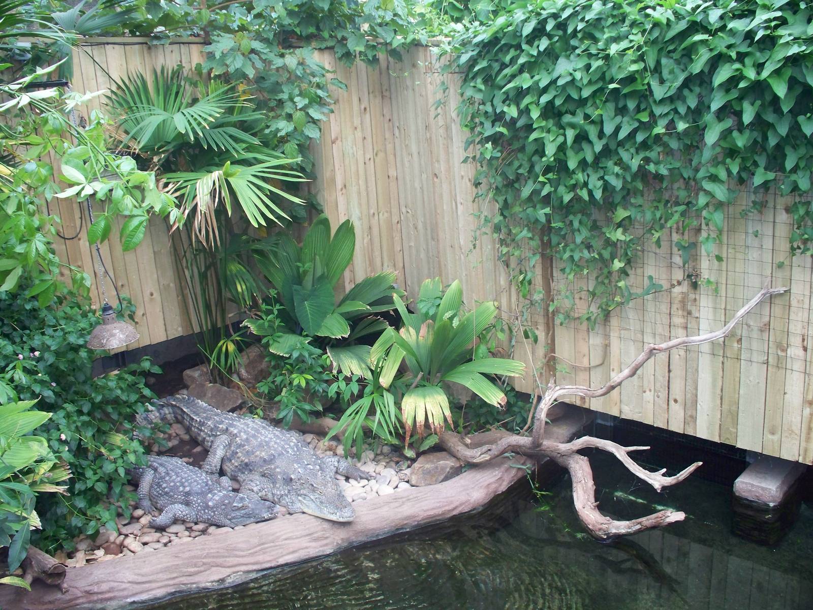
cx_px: 406
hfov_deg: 51.4
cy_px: 305
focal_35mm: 36
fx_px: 846
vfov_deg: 39.7
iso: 250
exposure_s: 1/60
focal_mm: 7.54
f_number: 2.8
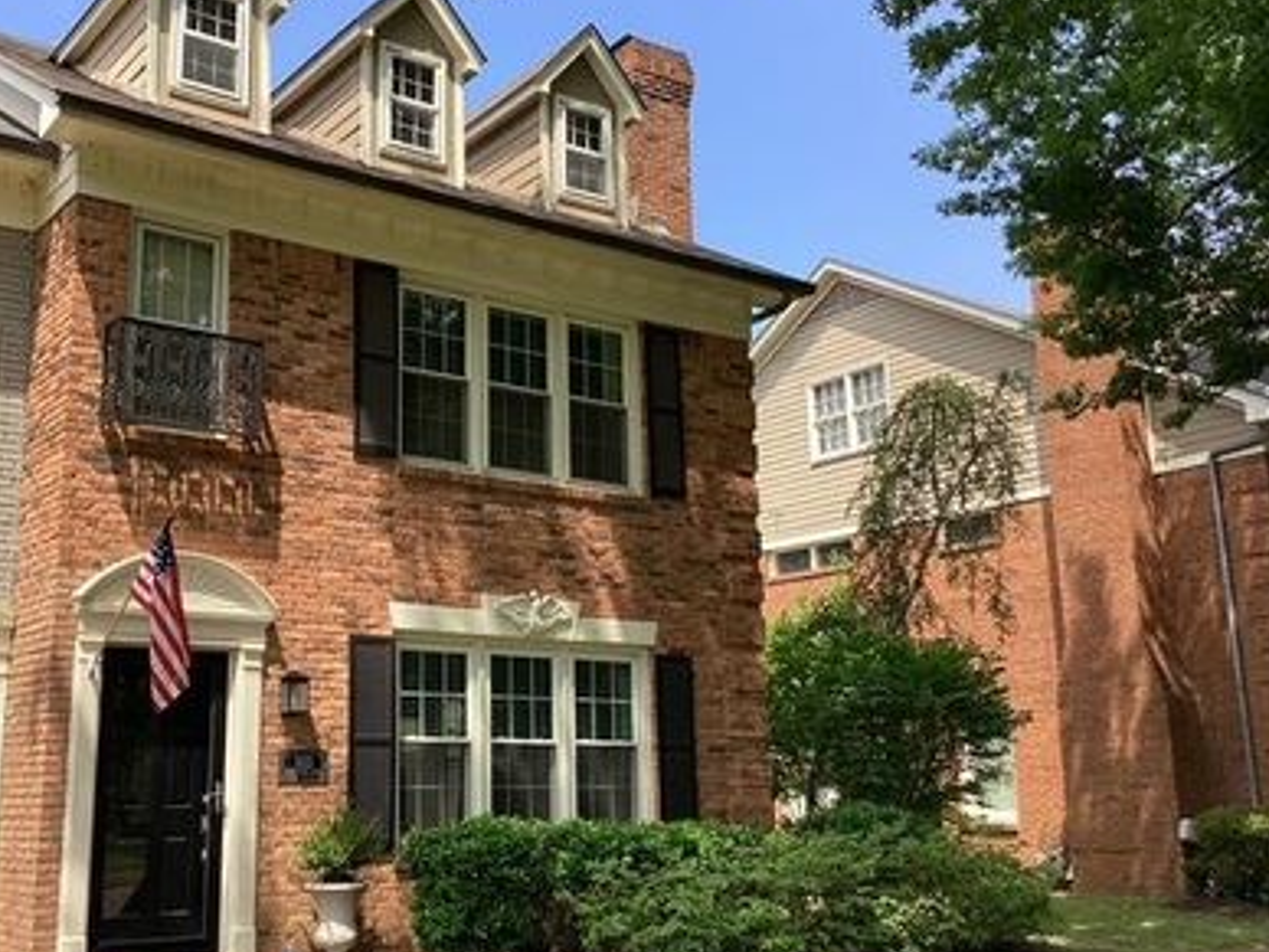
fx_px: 1466
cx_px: 471
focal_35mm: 40
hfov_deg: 46.4
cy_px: 463
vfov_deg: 36.0
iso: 25
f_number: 2.4
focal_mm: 3.3
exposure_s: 1/668
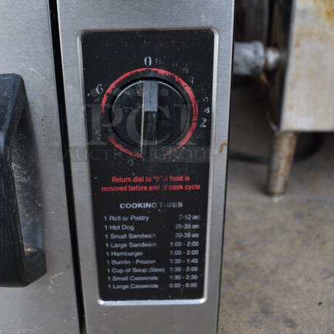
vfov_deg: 35.8
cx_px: 141
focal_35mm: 47
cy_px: 123
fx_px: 513
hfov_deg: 36.0
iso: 400
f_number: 3.5
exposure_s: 1/250
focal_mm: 18
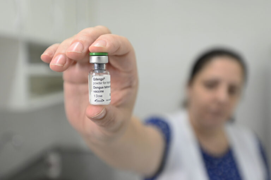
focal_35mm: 35
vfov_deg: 37.8
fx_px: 263
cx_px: 136
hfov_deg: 54.5
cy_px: 90
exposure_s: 1/320
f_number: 4
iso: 2500
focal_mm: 35
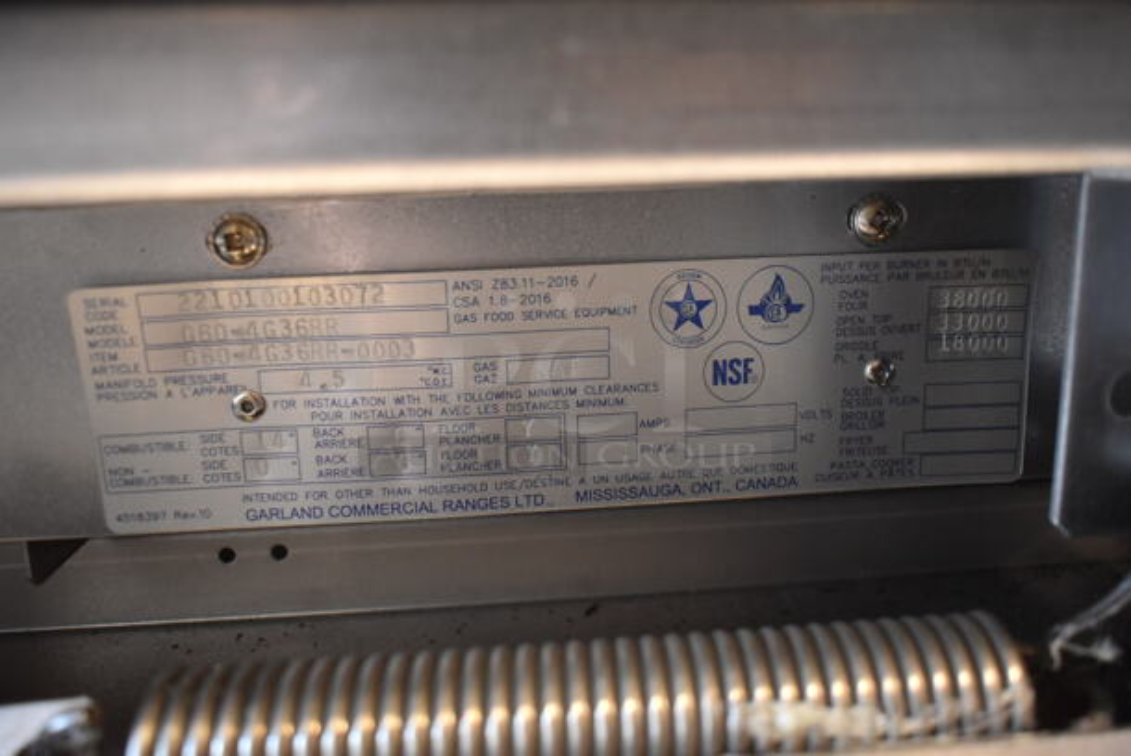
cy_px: 378
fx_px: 991
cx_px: 566
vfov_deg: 41.8
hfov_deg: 59.4
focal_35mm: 32
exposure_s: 1/30
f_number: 3.8
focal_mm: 21
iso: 2000
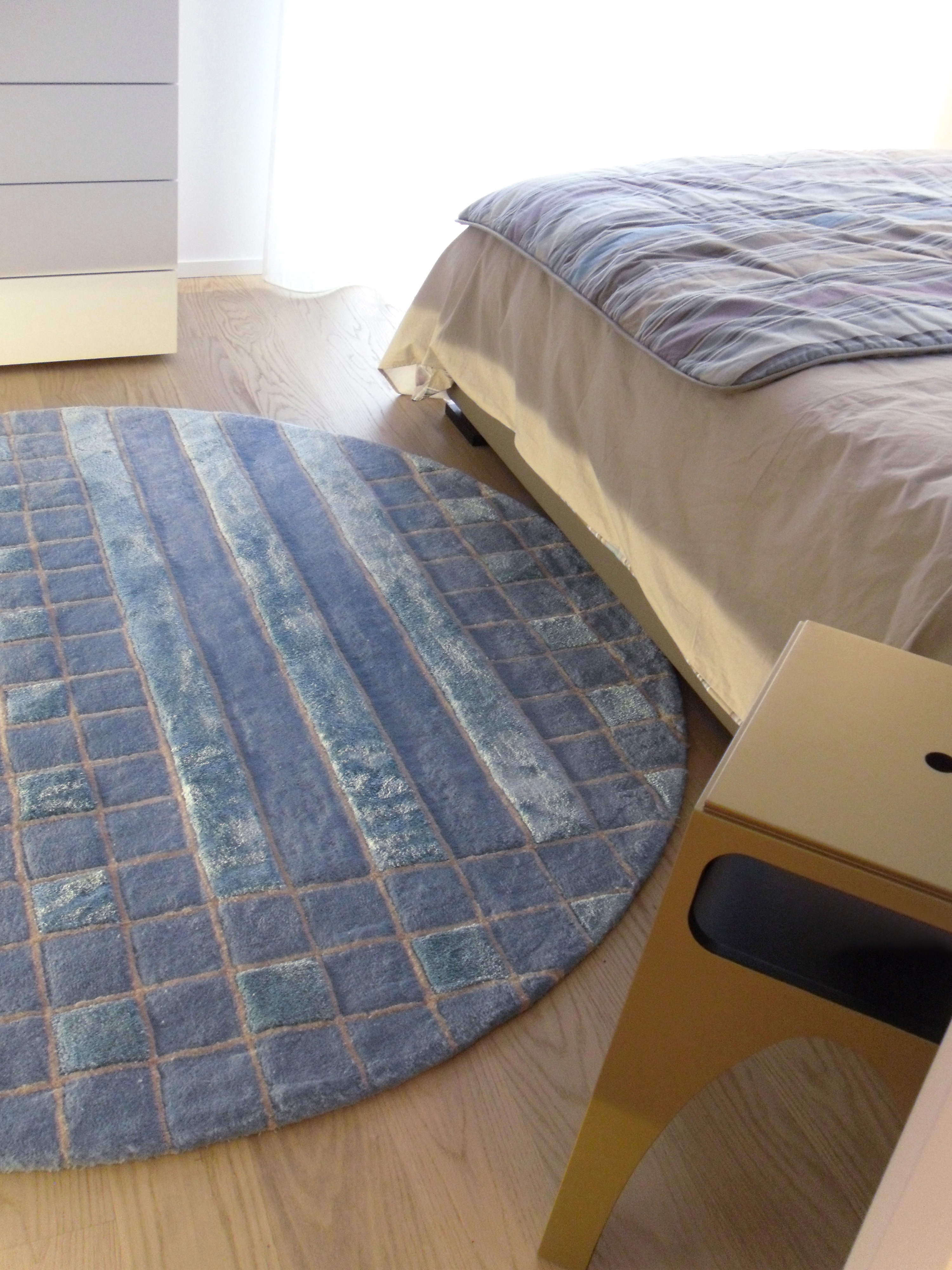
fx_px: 1650
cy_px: 635
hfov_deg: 32.2
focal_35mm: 45
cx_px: 476
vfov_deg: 42.1
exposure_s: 1/19
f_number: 3.5
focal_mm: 6.3
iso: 400
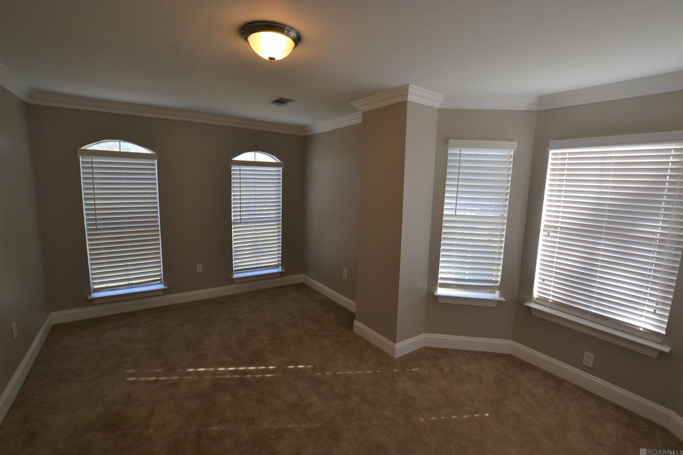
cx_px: 342
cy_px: 228
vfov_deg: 77.3
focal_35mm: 15
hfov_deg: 100.4
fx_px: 285
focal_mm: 10
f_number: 5.6
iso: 320
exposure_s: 1/125
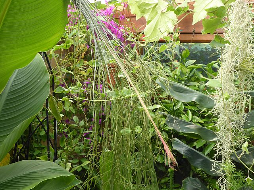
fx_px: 477
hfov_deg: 29.8
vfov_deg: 22.6
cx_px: 127
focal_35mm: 65
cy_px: 95
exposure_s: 1/60
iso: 100
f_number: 4.3
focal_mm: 10.9
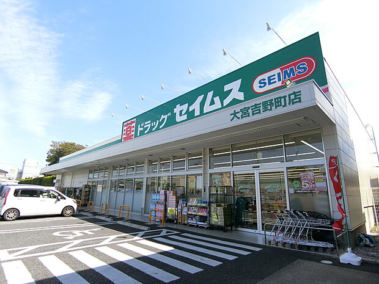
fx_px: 208
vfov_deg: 68.7
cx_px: 190
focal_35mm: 19
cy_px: 142
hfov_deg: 84.7
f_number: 6.9
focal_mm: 4.06
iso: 80
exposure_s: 1/125
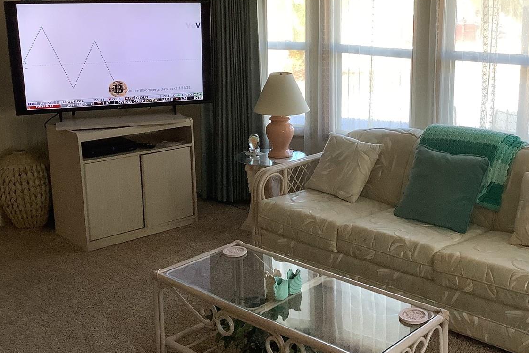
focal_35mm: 46
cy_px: 134
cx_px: 345
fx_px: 676
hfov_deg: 42.3
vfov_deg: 29.2
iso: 80
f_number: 2.4
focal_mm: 3.3
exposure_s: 1/120
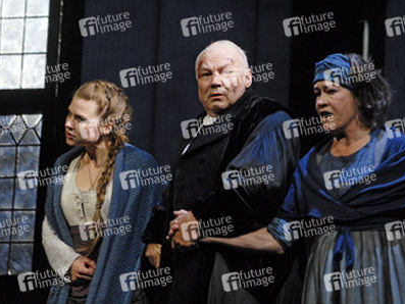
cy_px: 152
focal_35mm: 163
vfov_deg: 9.1
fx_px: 1908
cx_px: 219
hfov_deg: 12.1
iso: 1000
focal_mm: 100
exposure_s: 1/40
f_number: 6.3
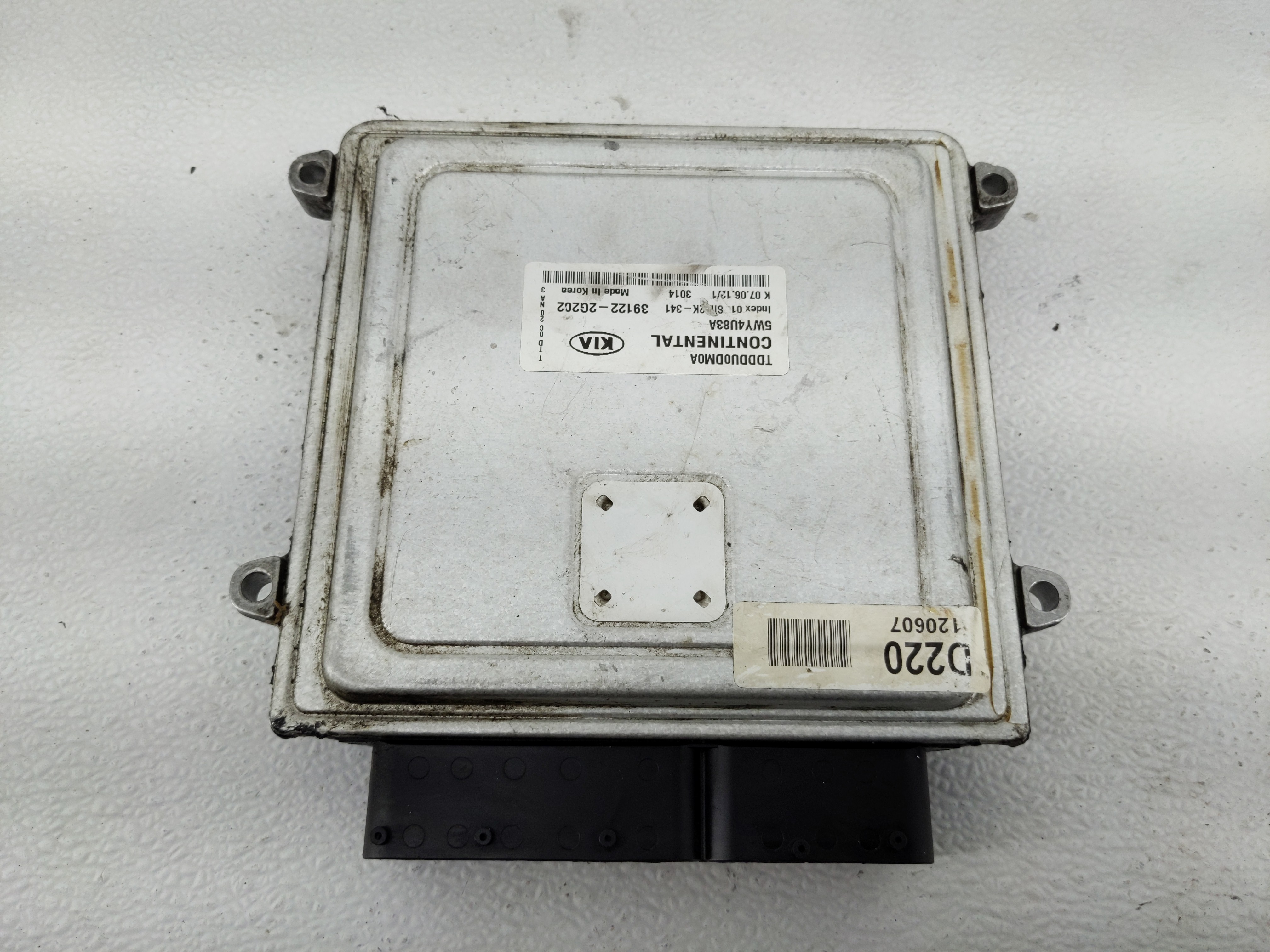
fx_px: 917
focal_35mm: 25
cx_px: 635
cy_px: 476
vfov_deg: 54.9
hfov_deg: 69.4
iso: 55
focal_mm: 4.38
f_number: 1.73
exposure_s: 1/146
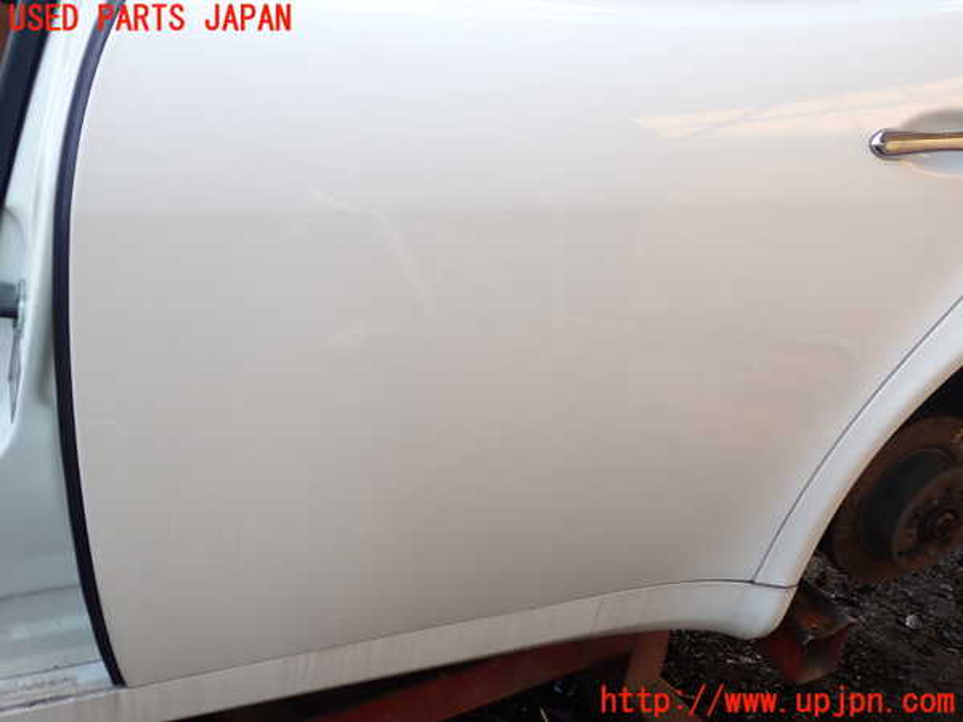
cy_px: 361
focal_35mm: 30
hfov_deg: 60.0
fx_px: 835
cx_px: 482
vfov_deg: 46.8
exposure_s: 1/60
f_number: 2.3
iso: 100
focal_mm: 5.4
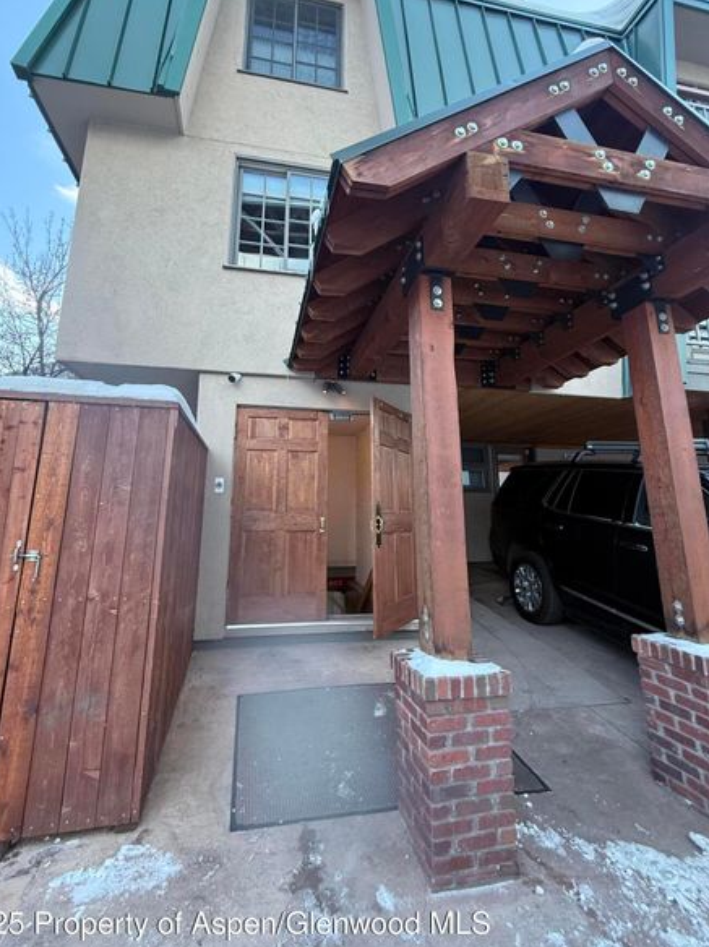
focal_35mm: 16
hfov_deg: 78.0
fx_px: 438
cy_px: 432
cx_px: 337
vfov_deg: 94.3
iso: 200
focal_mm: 2.22
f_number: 2.2
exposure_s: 1/99
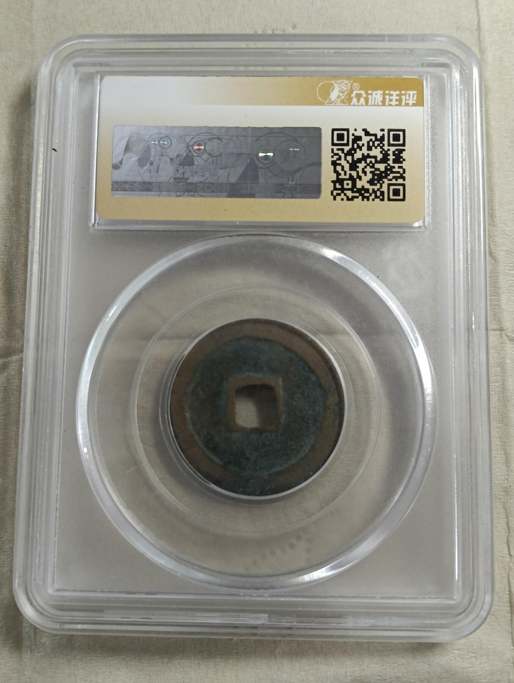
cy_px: 342
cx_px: 257
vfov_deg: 55.3
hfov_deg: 43.0
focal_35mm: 33
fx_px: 652
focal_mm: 3.98
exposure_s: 1/33.3
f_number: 1.8
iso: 160
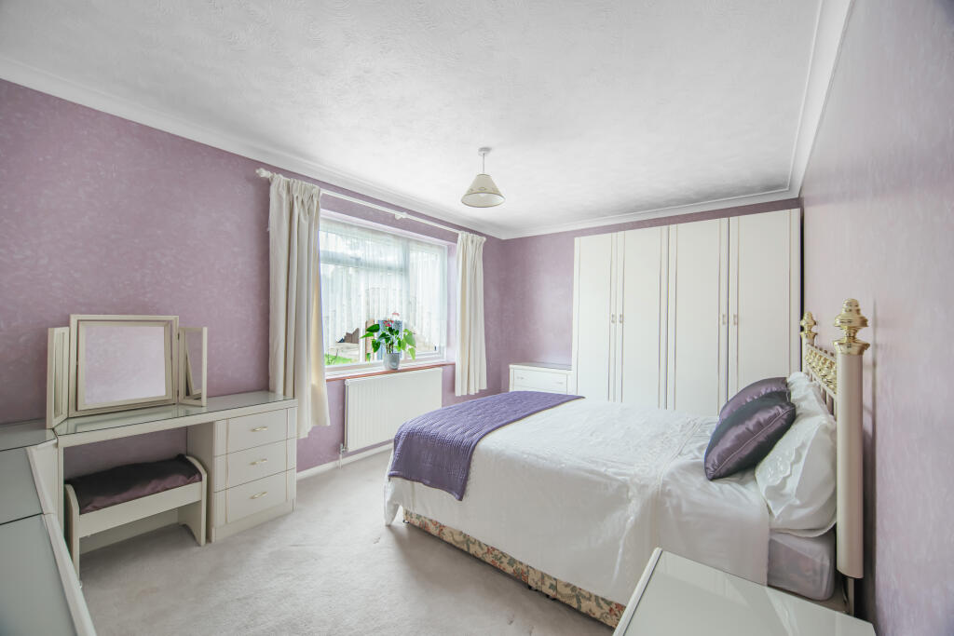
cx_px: 477
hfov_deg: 90.0
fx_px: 477
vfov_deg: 67.4
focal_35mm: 18
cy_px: 318
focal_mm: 18
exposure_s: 1/4
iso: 64
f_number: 8
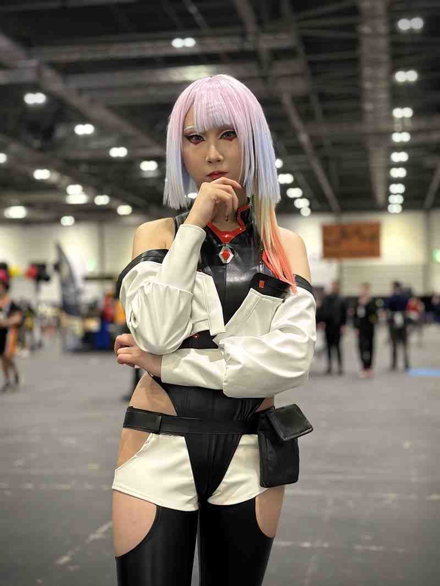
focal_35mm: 48
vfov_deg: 39.6
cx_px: 220
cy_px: 293
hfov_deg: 30.3
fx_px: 813
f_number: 1.78
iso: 320
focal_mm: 6.86
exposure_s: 1/50
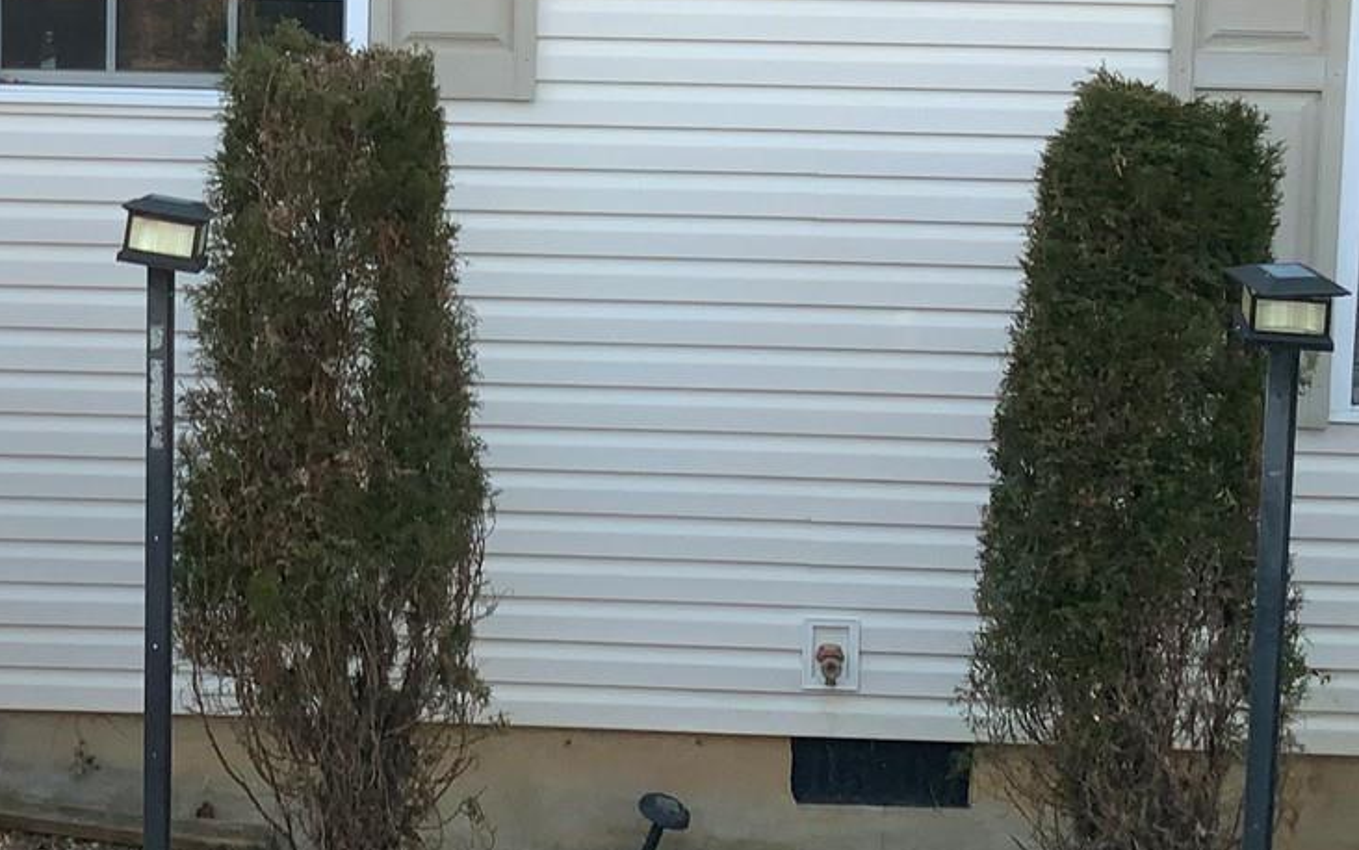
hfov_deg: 23.8
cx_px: 351
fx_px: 3186
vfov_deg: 14.9
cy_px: -28
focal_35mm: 86
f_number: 1.8
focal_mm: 3
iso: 16
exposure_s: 1/145
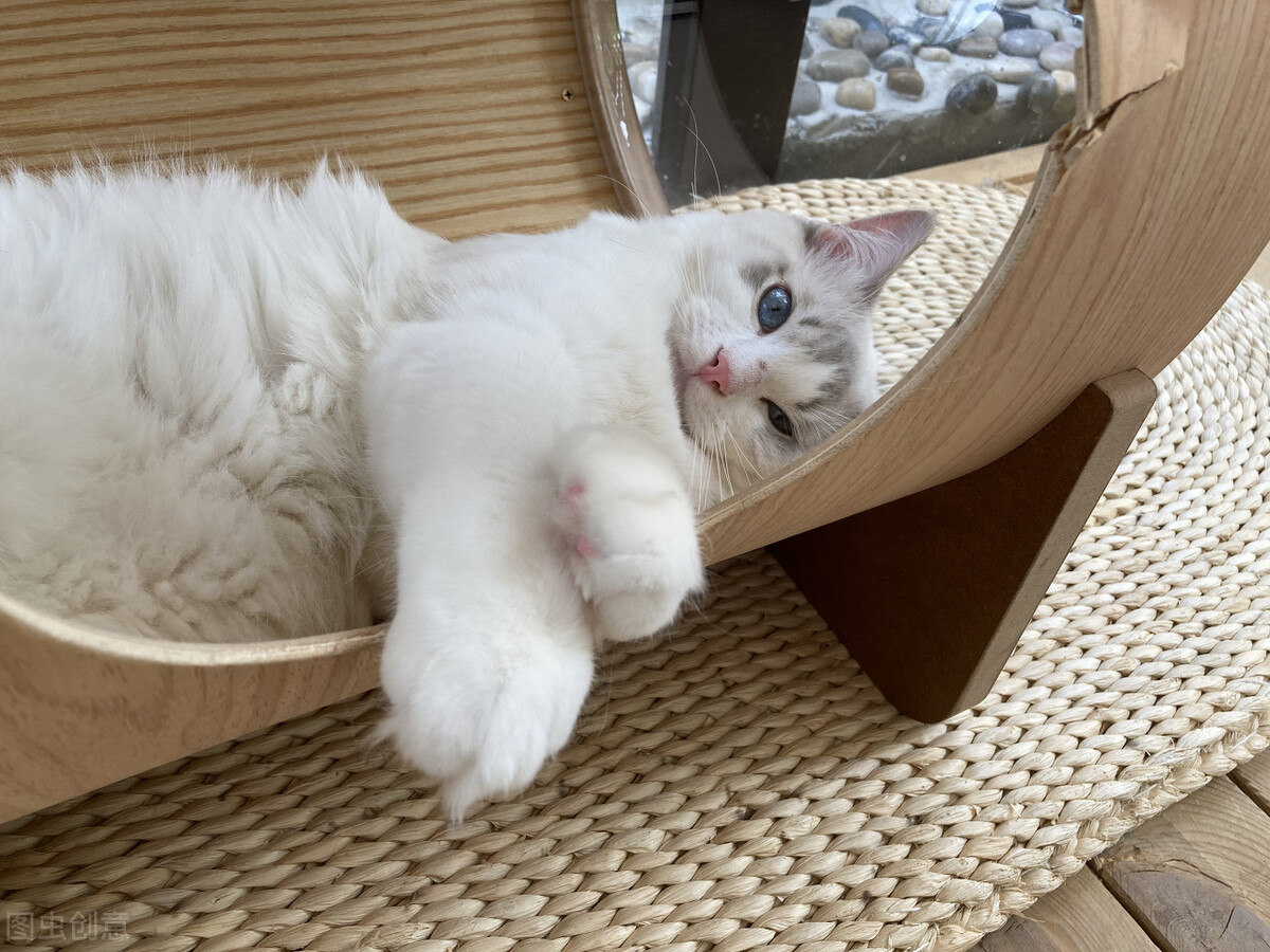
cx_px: 635
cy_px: 476
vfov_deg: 49.7
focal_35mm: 28
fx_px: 1027
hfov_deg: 63.4
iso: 25
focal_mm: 3.99
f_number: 1.8
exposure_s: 1/121
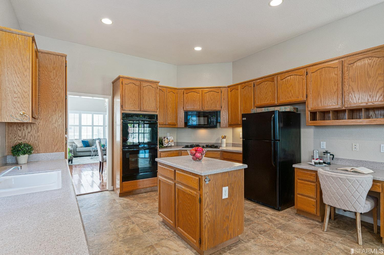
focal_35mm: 17
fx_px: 181
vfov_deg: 70.4
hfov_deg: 93.3
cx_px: 192
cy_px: 128
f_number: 9
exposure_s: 1/6
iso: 320
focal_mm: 17
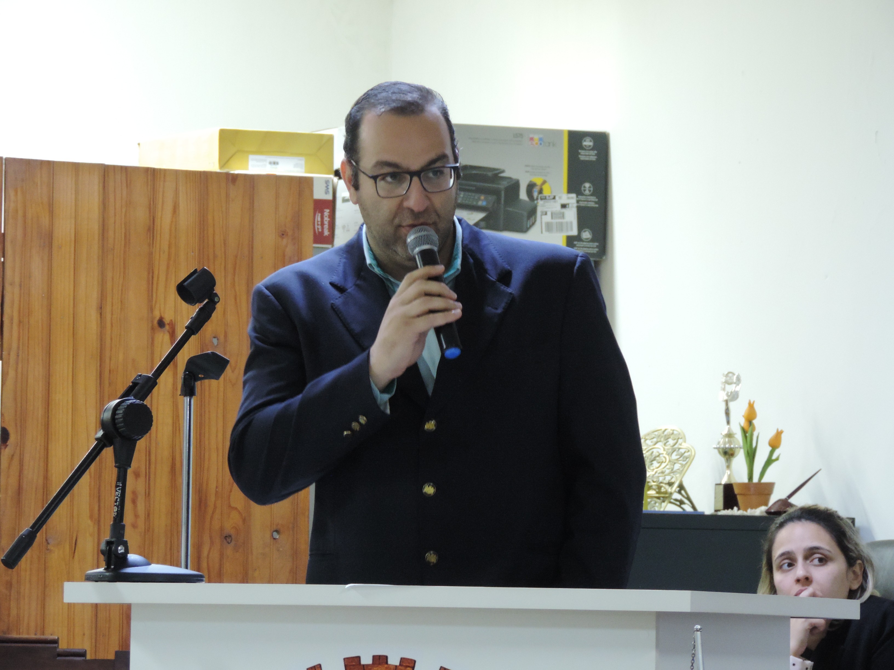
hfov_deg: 8.8
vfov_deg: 6.6
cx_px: 447
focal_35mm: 225
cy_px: 335
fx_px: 5811
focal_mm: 40.1
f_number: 4.6
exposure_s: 1/8
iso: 800
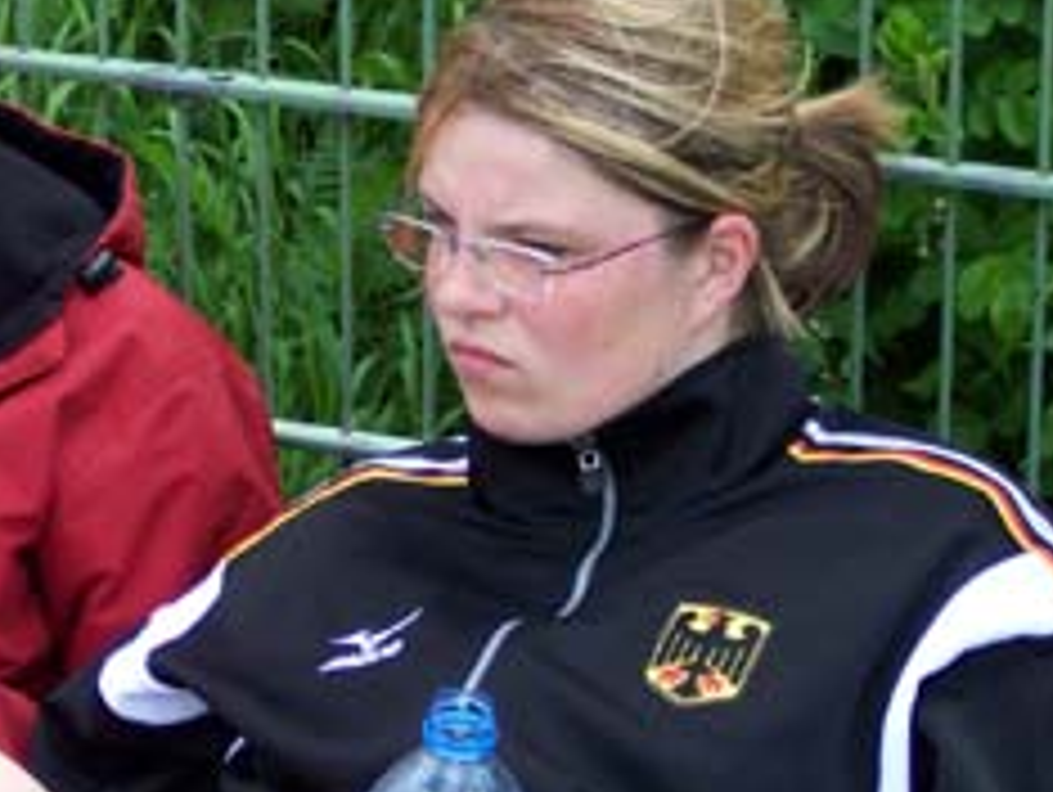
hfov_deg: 10.2
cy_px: 418
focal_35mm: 194
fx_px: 5907
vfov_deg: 7.7
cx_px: 212
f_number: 4.8
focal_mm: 21.3
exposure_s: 1/250
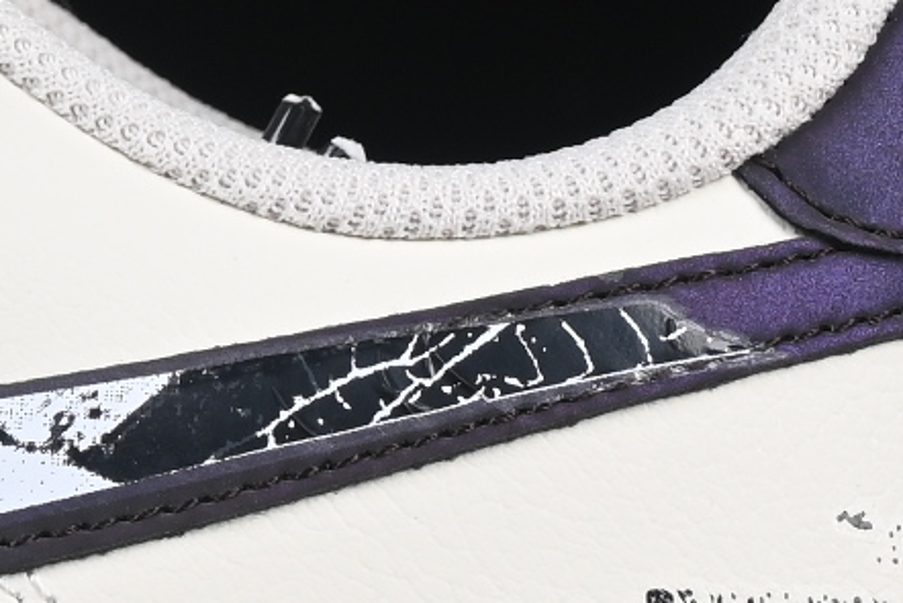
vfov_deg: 2.9
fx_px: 11843
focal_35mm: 472
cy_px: 256
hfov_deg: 4.3
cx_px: -723
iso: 160
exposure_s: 1/80
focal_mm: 50
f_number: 8
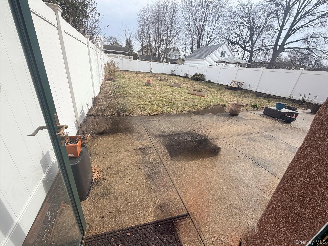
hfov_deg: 102.1
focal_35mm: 14
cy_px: 123
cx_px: 164
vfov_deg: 85.7
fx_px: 133
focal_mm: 2.22
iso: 25
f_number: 2.2
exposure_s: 1/770
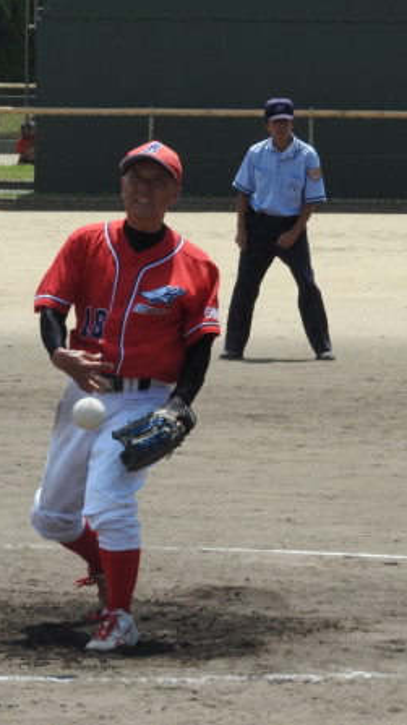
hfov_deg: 3.8
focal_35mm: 322
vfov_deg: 6.7
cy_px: 362
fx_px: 6186
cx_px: 222
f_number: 5.3
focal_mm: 39.4
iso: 100
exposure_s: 1/500
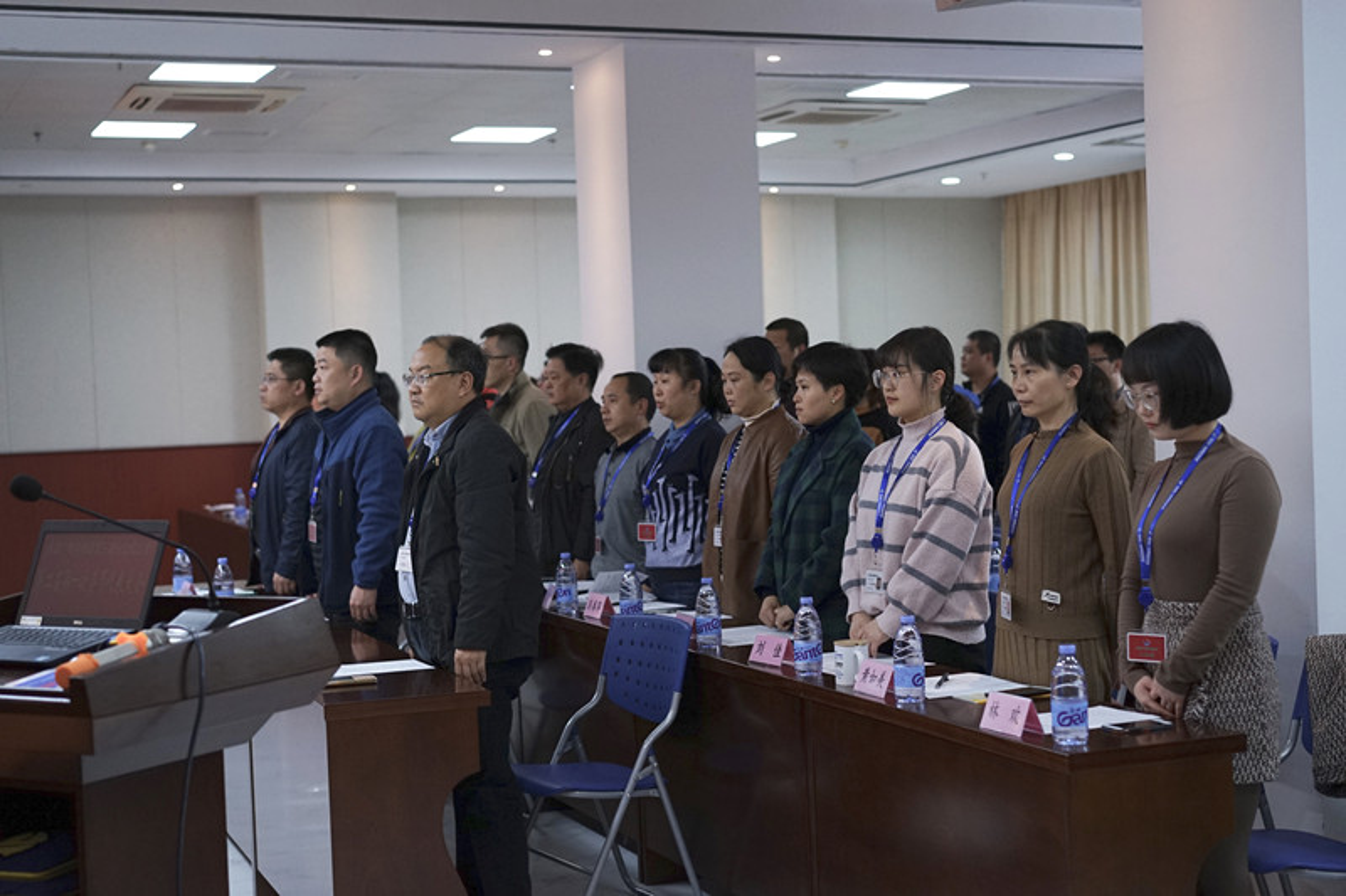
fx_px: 2056
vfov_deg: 24.6
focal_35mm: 55
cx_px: 673
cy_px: 448
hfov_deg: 36.3
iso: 1250
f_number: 2.8
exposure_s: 1/250
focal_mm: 55
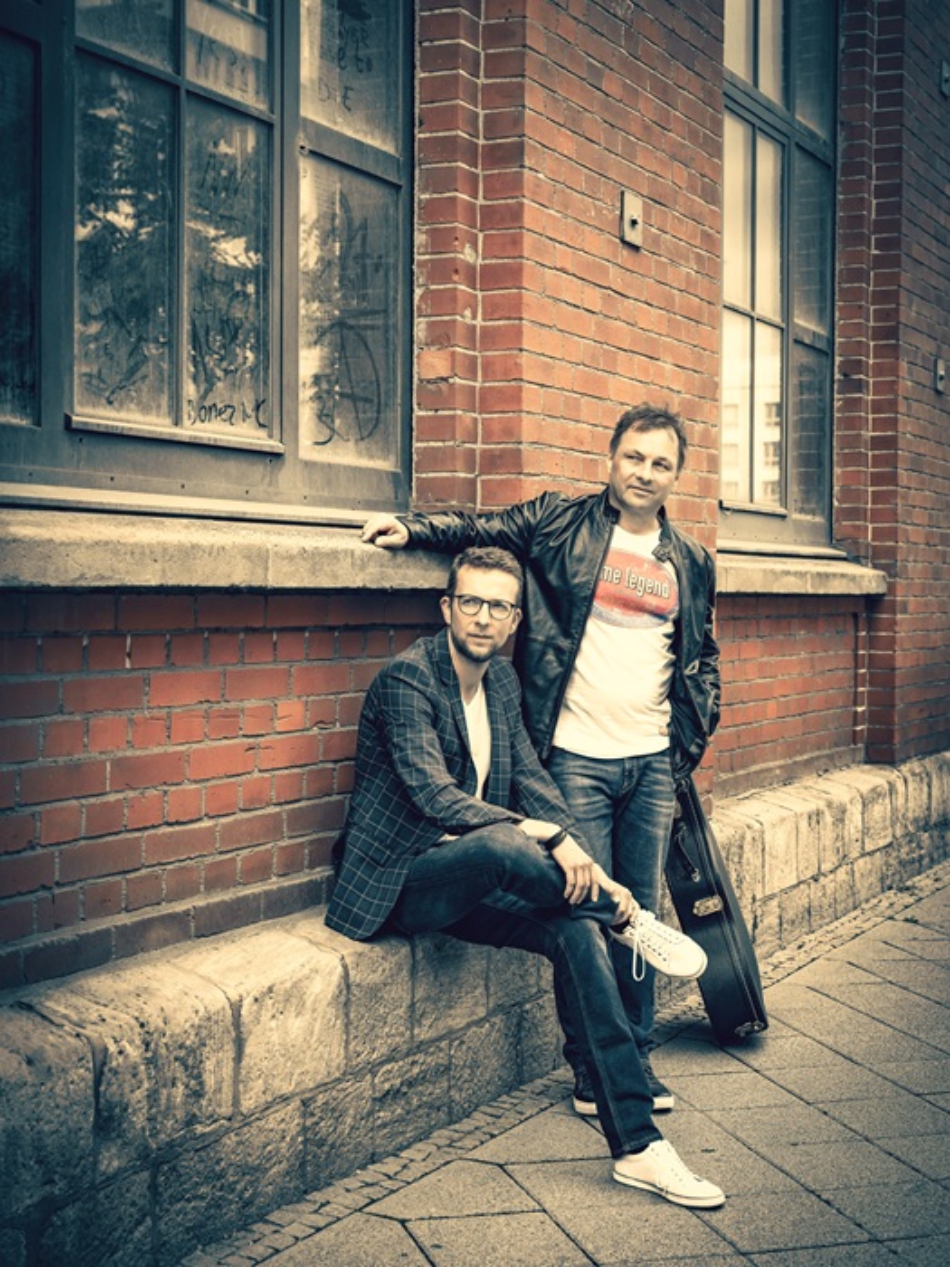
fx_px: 1683
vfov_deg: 41.2
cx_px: 475
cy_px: 634
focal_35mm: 46
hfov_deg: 31.5
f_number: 6.4
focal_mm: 58.6
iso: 800
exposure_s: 1/500
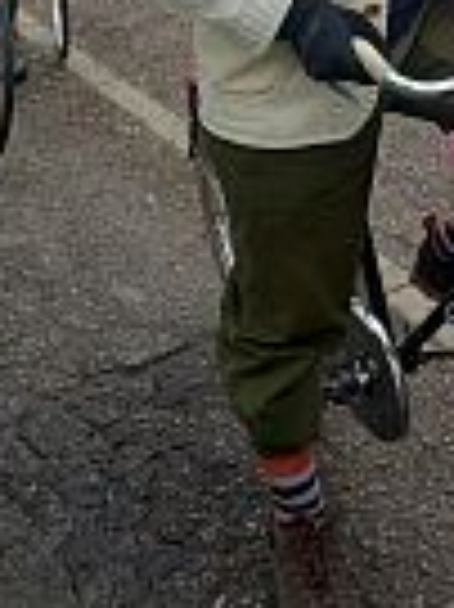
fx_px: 1138
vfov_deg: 26.7
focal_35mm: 65
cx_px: 470
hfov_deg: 21.6
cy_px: -108
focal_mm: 4.6
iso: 25
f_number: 2
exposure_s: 1/230
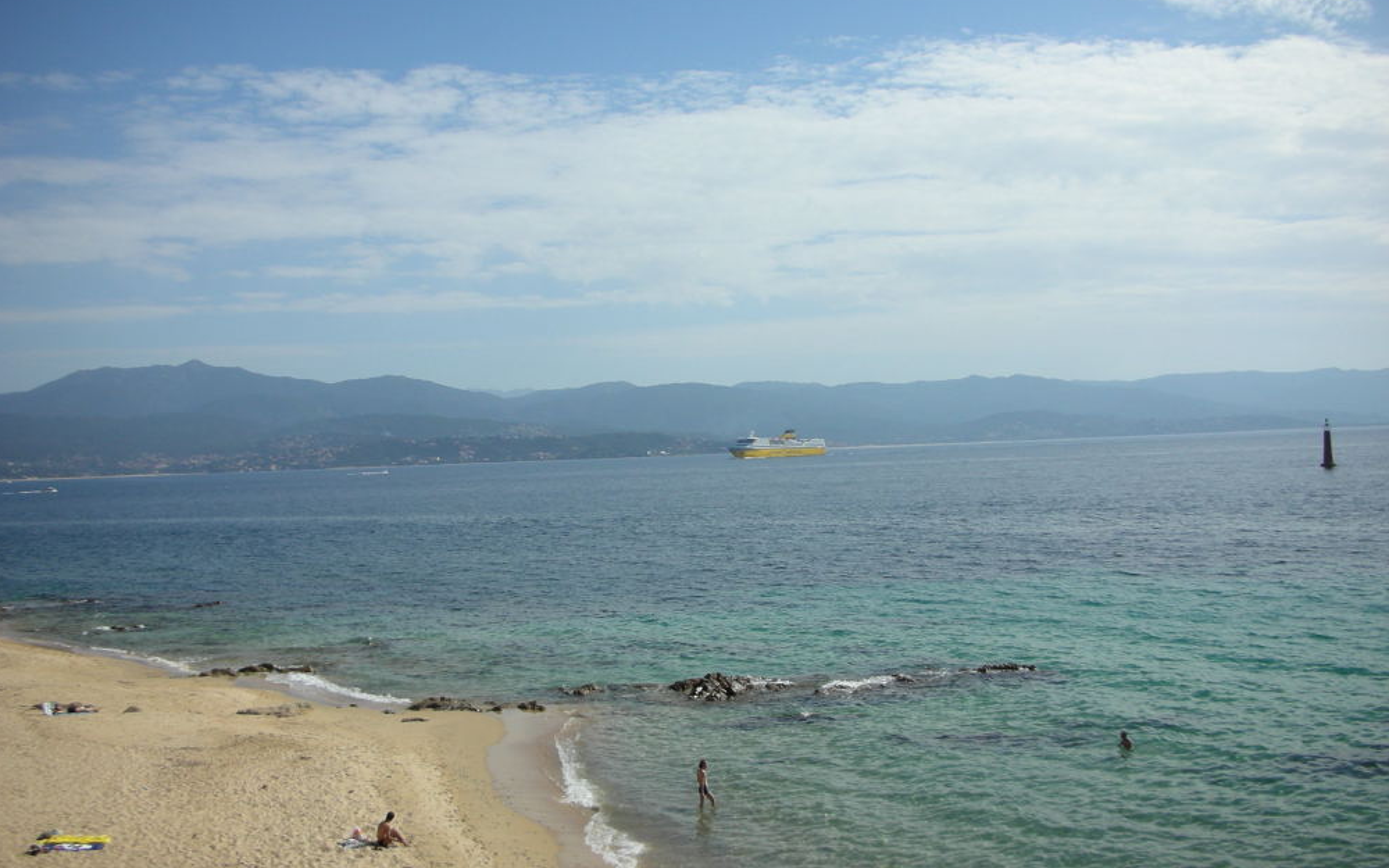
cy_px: 401
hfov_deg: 51.5
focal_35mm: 38
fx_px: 1438
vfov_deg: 33.6
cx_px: 681
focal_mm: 5.8
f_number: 8.5
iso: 50
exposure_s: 1/157
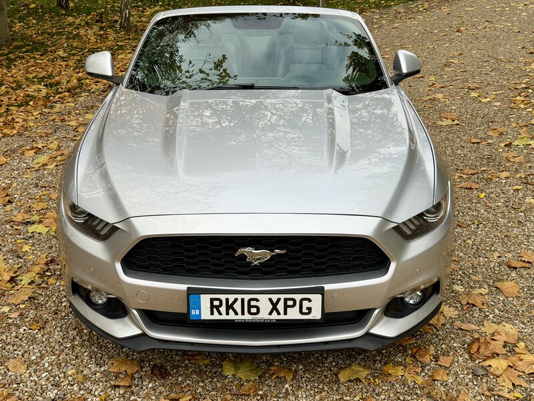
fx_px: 740
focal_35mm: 48
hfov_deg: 39.7
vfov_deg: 30.3
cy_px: 200
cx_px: 267
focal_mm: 6.76
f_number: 1.78
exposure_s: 1/455
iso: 64
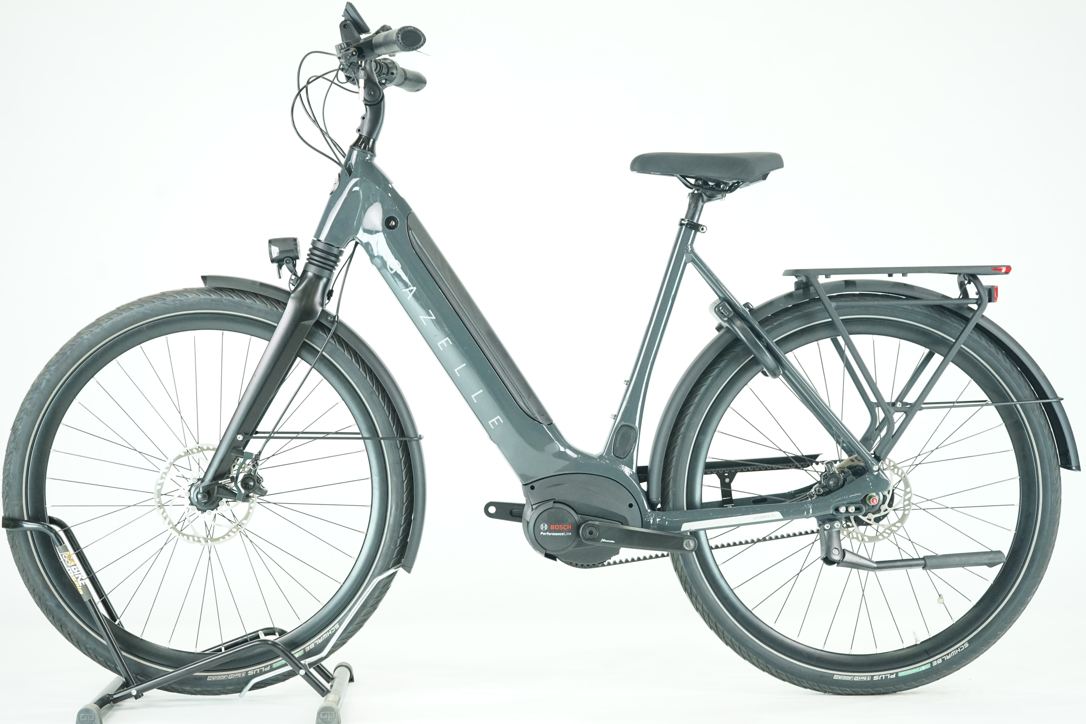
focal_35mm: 58
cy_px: 362
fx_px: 1750
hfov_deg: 34.5
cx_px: 543
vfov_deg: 23.4
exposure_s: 1/200
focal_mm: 58
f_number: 5
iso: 3200
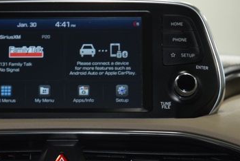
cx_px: 70
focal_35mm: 192
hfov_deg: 10.7
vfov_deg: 7.2
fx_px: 1281
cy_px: 77
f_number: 4.5
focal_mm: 70
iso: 1000
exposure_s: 1/60
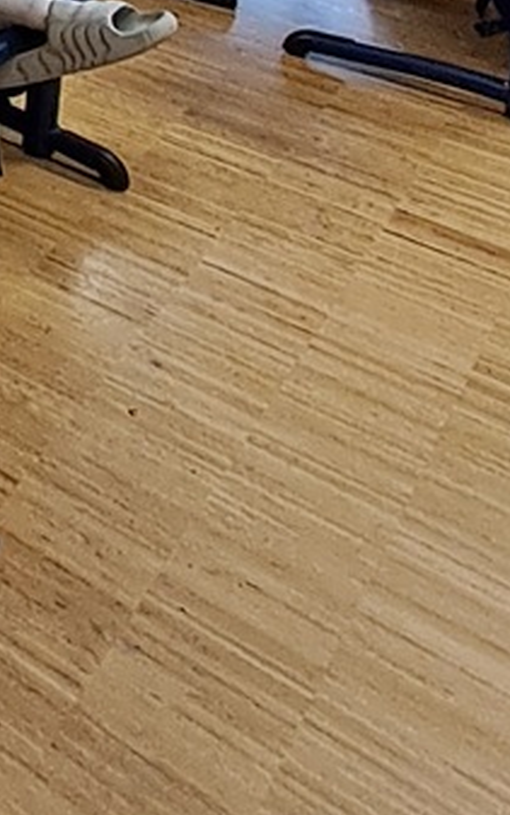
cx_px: -578
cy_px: -386
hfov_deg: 14.9
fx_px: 1488
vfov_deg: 24.4
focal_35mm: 67
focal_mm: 1.64
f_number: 2.2
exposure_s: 1/50
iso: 160
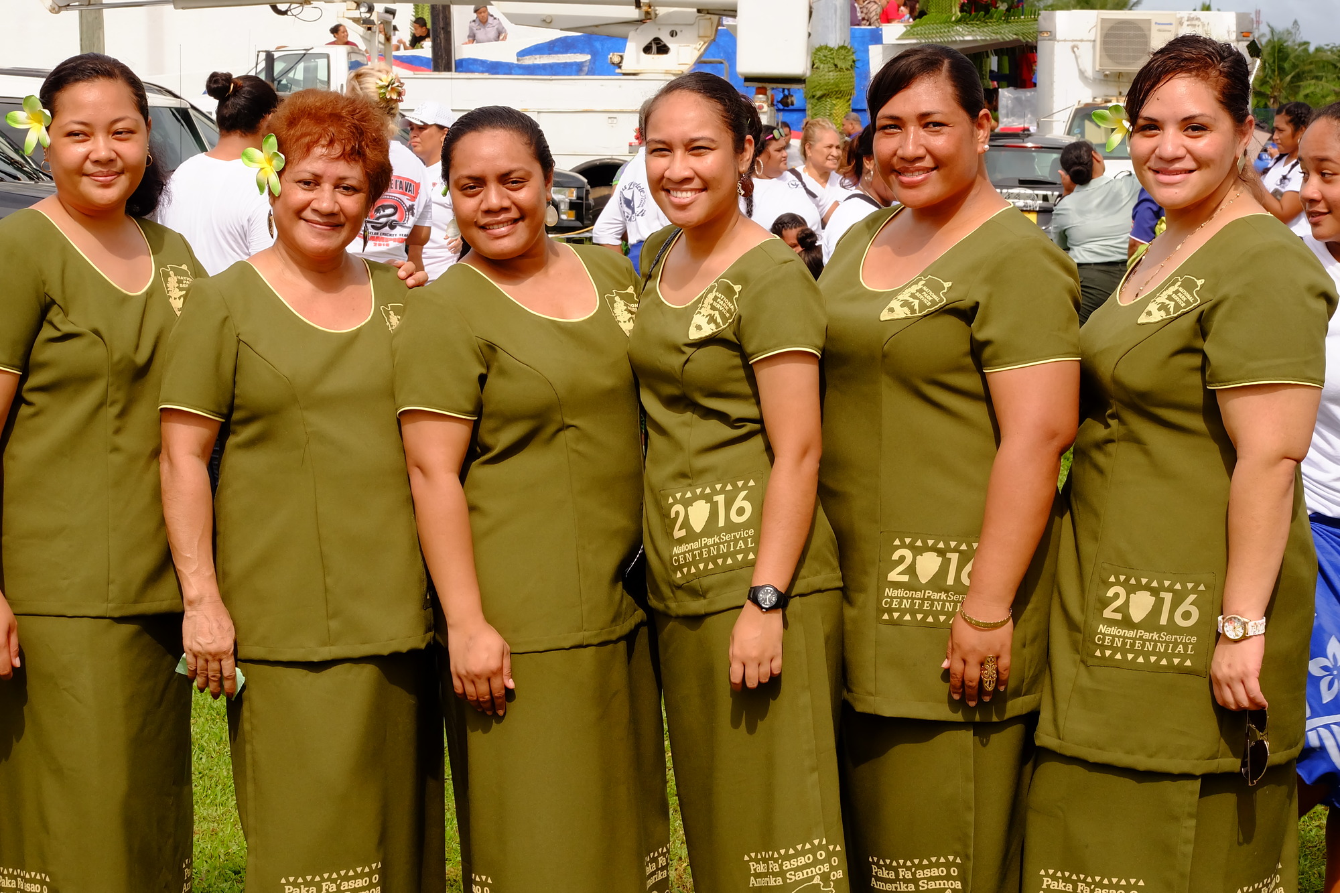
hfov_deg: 24.5
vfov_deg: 16.5
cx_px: 670
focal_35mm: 83
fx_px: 3089
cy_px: 446
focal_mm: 55
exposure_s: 1/350
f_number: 14
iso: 800
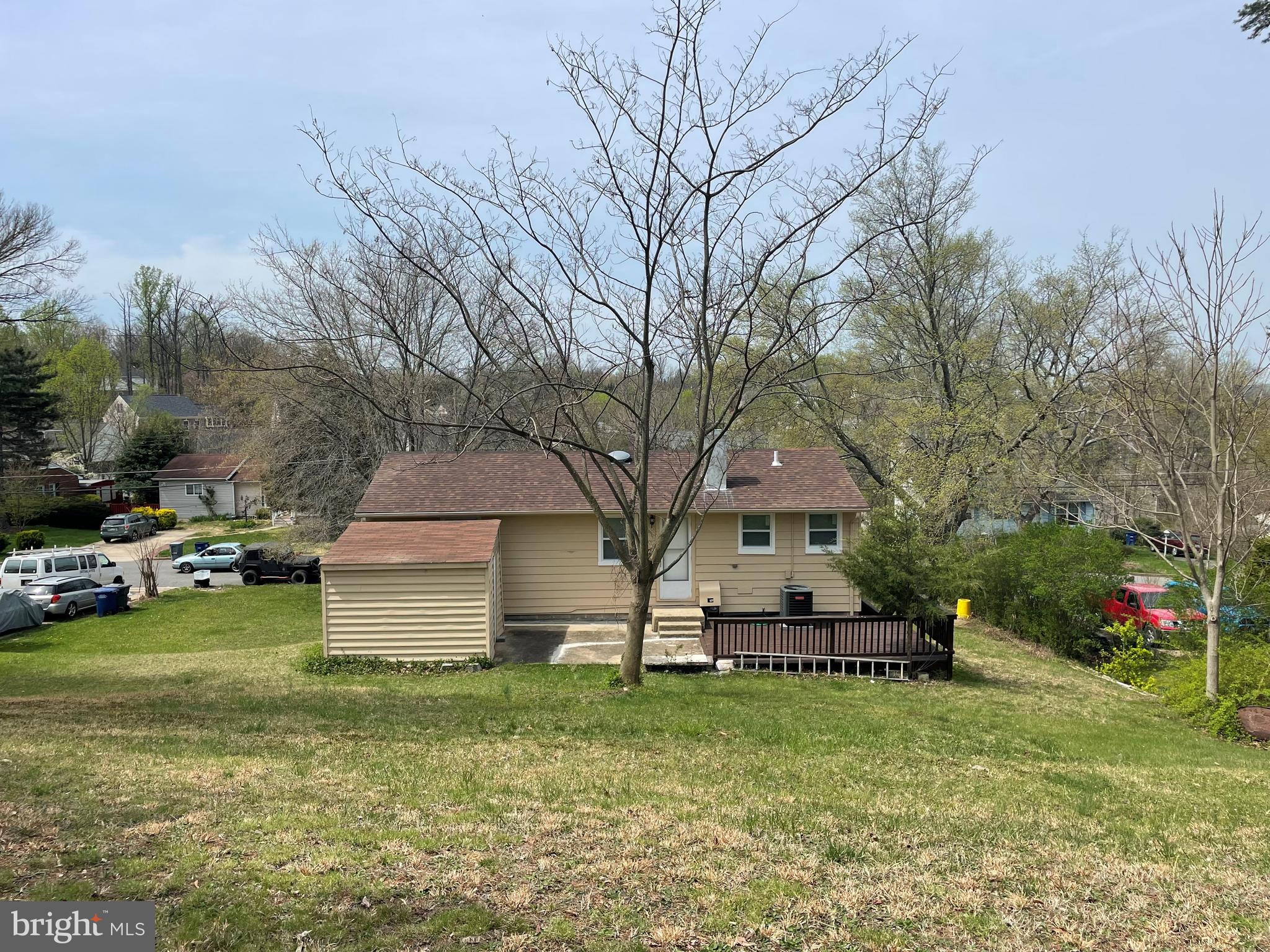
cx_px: 635
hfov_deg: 67.3
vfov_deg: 53.1
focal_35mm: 26
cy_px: 476
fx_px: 954
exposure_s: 1/3861
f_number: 1.6
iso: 32
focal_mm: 4.2
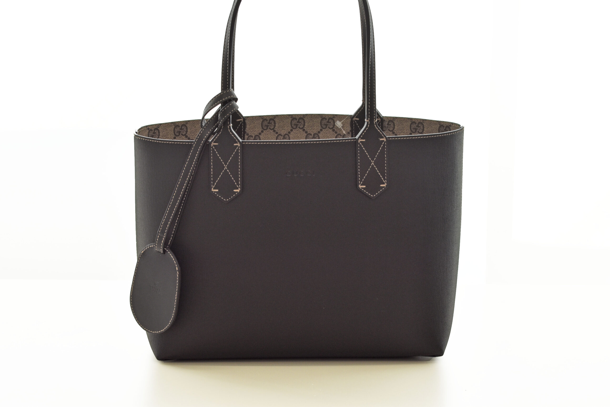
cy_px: 204
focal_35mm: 135
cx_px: 305
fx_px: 2287
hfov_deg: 15.2
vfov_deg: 10.2
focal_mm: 90
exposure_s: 1/30
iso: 100
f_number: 13
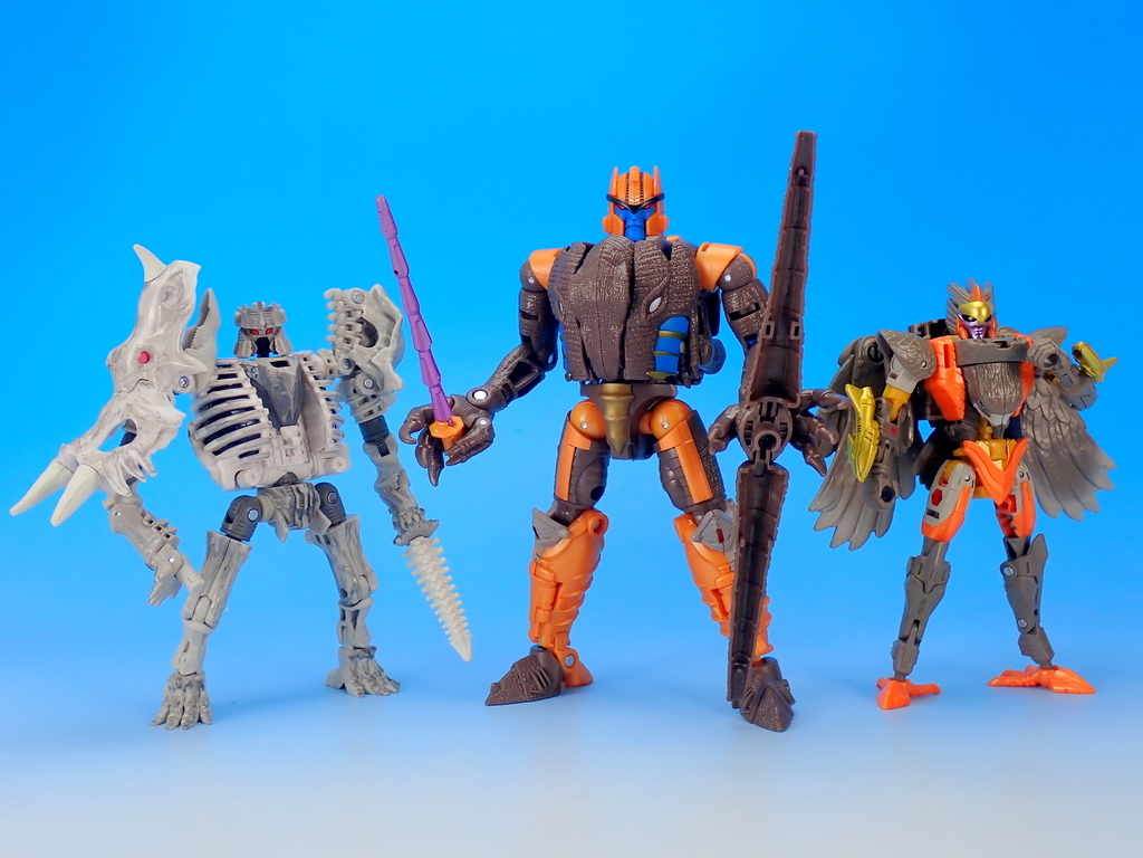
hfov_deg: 42.9
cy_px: 429
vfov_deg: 32.9
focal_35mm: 44
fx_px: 1453
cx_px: 572
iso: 100
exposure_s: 1/1.6
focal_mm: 7.84
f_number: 11
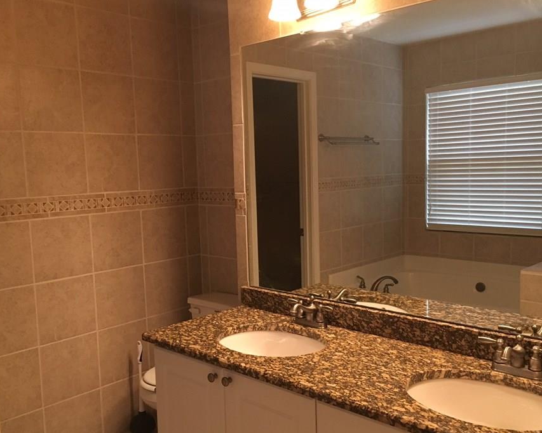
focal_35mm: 34
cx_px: 269
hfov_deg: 52.9
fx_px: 545
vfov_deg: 43.3
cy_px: 232
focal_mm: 4.15
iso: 200
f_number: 2.2
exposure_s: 1/30
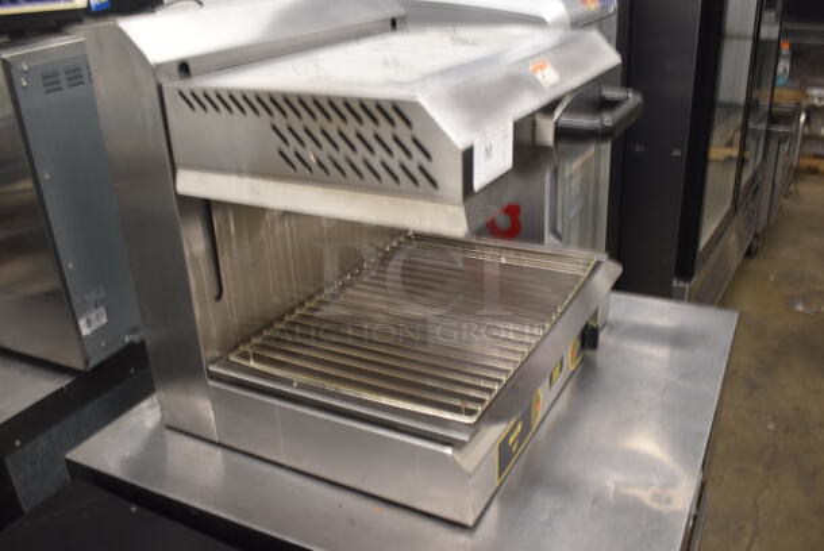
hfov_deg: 57.2
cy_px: 276
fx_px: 756
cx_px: 412
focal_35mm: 33
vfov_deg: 40.1
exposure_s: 1/30
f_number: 3.8
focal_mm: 22
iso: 500
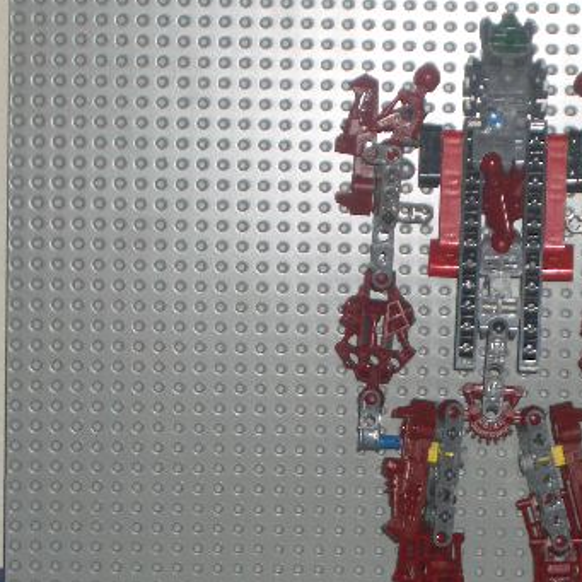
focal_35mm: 174
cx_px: 509
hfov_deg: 10.0
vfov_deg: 10.0
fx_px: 3310
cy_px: 370
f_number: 4.8
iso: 100
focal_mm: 17.4
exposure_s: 1/60
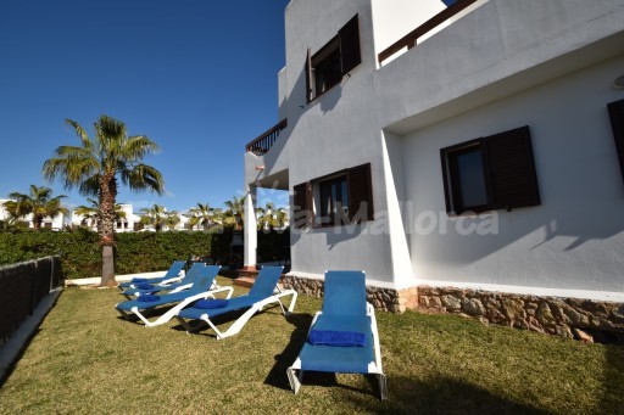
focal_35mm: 15
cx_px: 312
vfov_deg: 77.3
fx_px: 260
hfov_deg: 100.4
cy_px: 208
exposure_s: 1/200
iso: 100
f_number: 13
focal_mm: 10
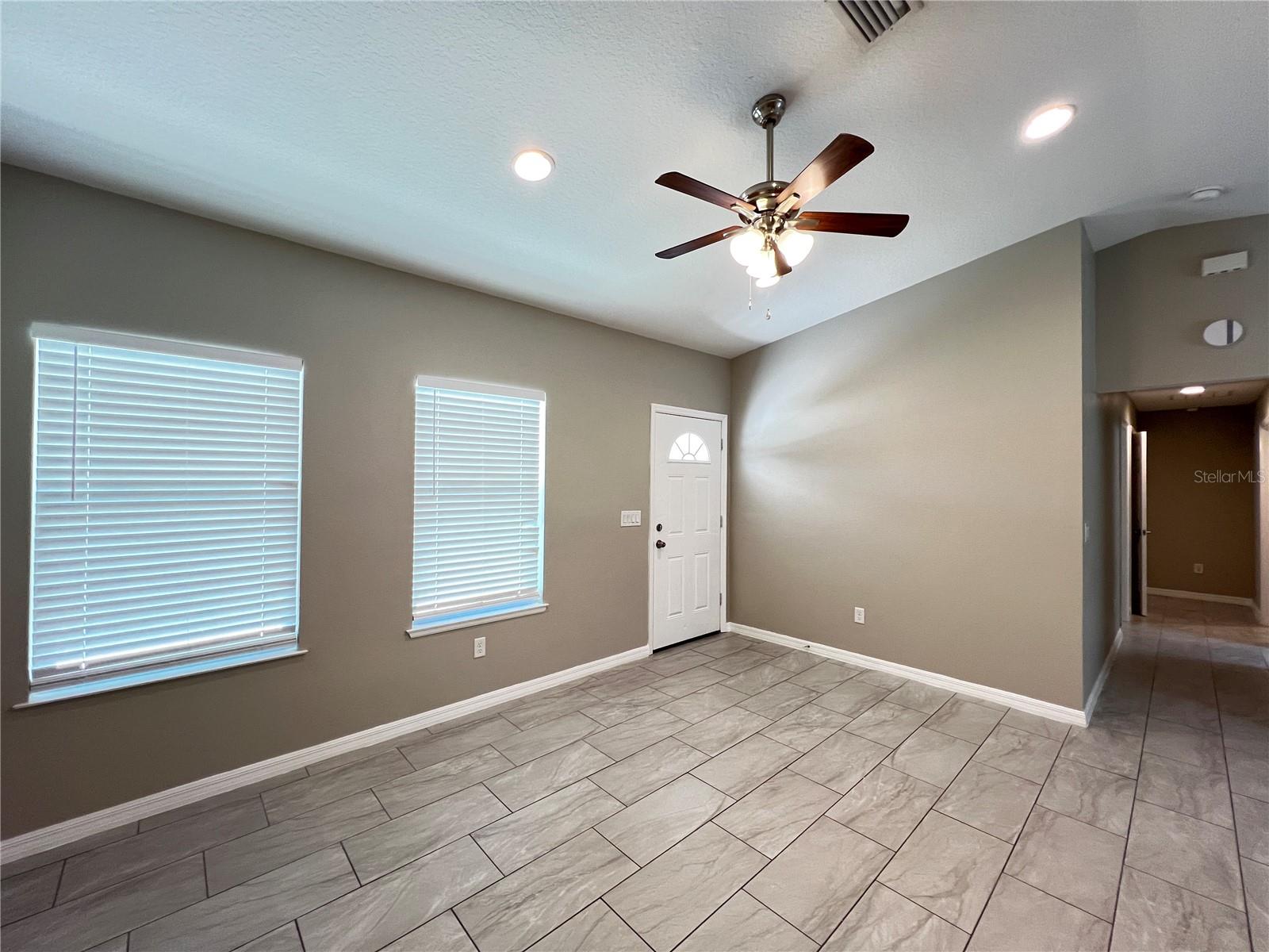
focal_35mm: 13
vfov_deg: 89.9
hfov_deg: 106.2
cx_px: 634
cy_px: 476
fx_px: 477
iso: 250
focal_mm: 1.57
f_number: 1.8
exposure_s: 1/60
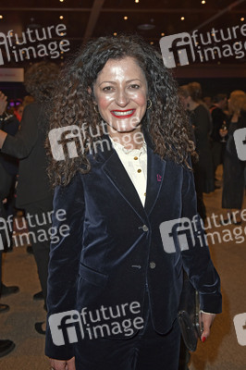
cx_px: 123
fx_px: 370
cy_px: 185
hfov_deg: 36.8
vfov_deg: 53.2
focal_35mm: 36
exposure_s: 1/250
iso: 1250
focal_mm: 36
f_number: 5.6
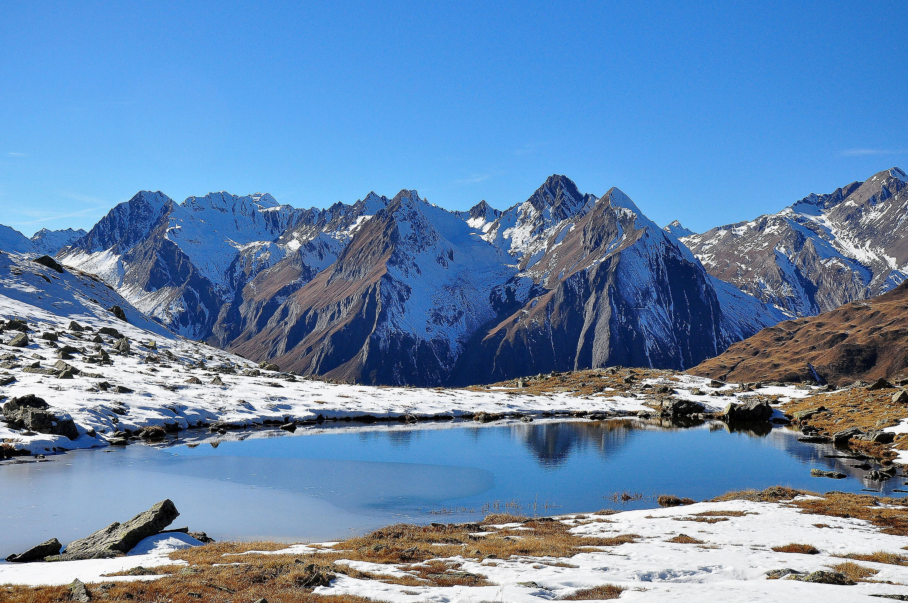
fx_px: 1537
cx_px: 451
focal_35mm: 61
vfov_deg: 22.2
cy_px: 302
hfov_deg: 32.9
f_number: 8
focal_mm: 40
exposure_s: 1/3000
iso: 640
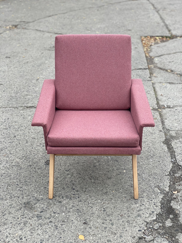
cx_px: 91
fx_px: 365
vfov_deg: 36.8
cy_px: 122
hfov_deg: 28.0
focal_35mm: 52
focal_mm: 6
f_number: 2
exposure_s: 1/122
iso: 32
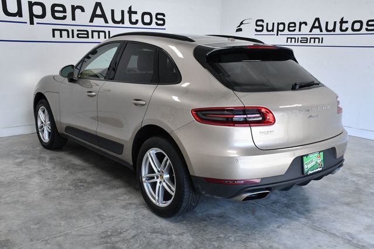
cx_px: 187
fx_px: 374
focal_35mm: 36
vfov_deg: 36.8
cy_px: 124
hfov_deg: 53.2
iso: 2500
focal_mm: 24
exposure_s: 1/400
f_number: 10
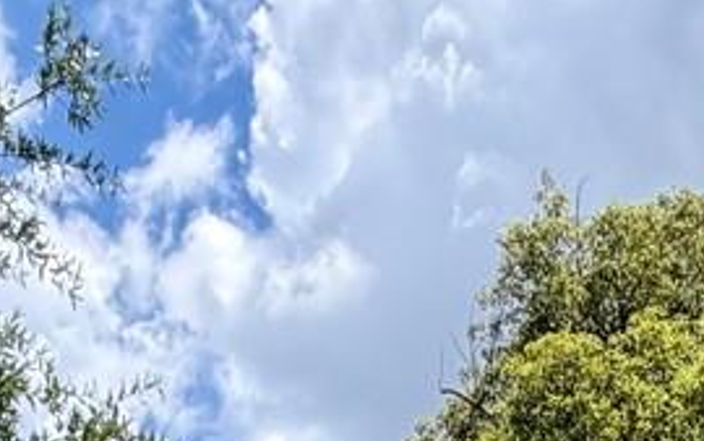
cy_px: 1438
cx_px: 443
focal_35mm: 88
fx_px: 1689
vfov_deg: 9.9
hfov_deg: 23.5
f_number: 2.2
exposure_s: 1/770
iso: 25
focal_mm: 2.22
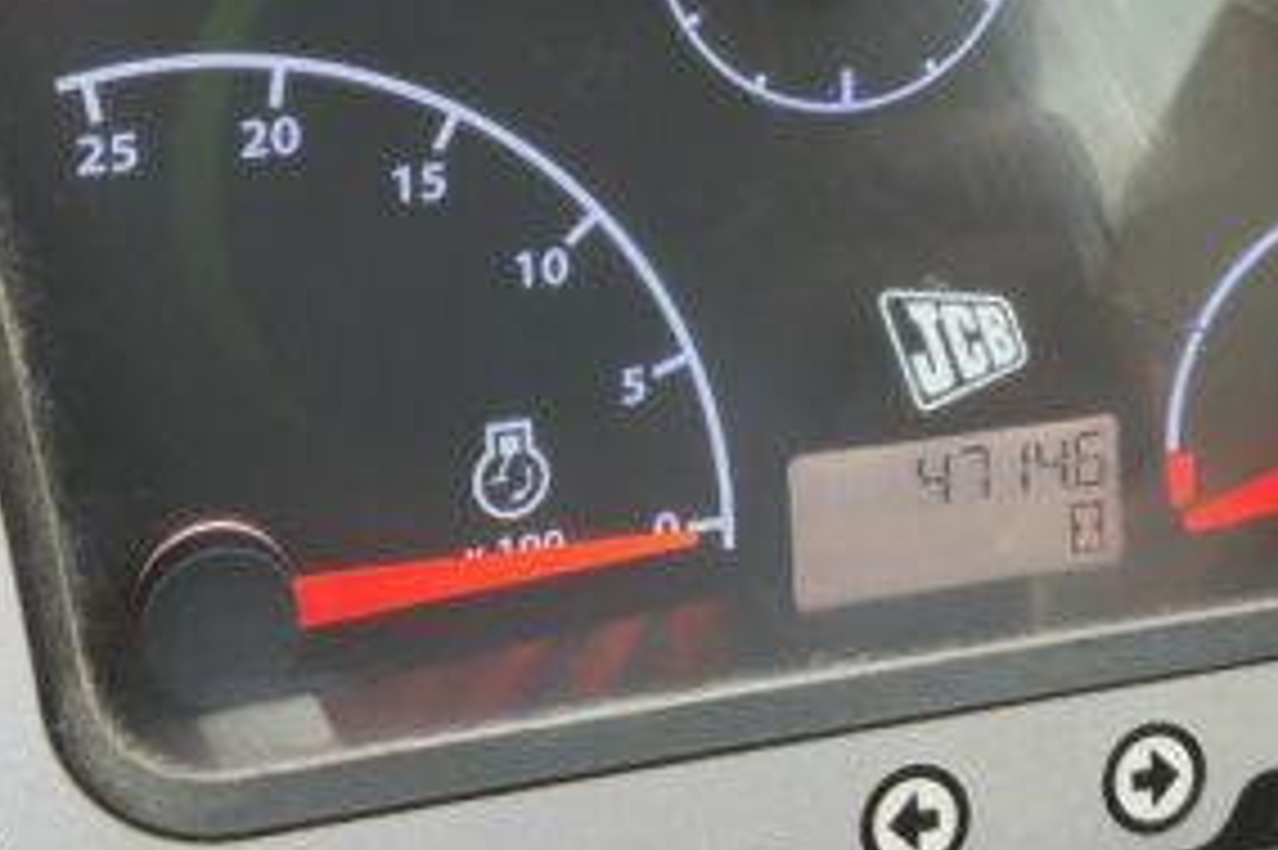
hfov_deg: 29.7
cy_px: -72
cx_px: 702
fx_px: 2413
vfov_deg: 19.2
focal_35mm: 68
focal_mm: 3
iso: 100
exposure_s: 1/60
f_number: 1.8
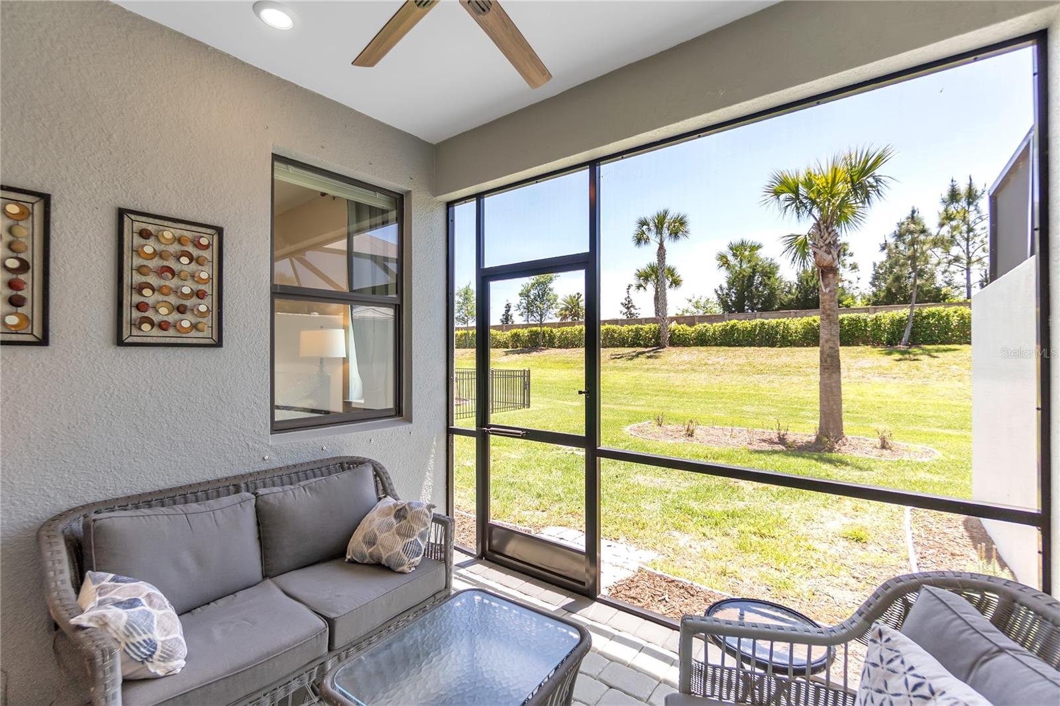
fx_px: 442
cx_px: 530
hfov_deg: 100.4
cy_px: 353
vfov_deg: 77.3
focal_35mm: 15
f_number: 4
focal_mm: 10
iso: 100
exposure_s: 1/125
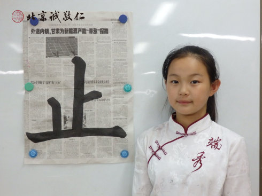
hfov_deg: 38.9
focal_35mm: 49
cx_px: 131
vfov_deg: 29.7
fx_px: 371
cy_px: 98
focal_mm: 8.9
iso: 800
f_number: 4
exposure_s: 1/80
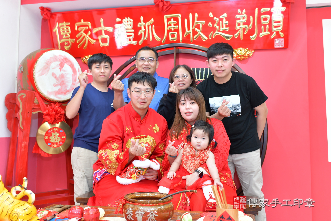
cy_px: 110
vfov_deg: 37.9
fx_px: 322
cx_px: 166
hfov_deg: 54.4
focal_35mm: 35
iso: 800
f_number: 4.5
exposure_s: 1/200
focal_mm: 35
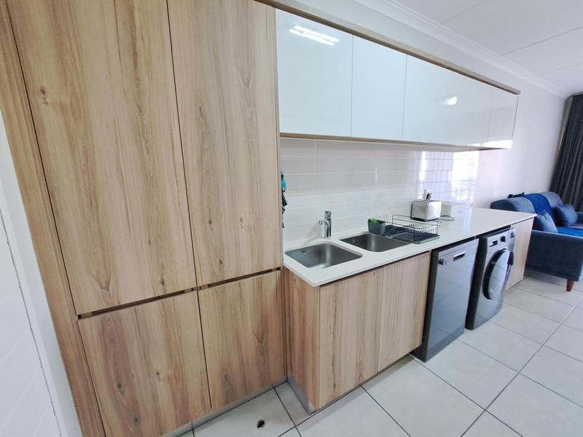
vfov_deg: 89.9
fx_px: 219
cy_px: 218
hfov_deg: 106.2
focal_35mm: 13
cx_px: 292
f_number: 2.2
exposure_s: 1/33
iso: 200
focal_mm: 1.74
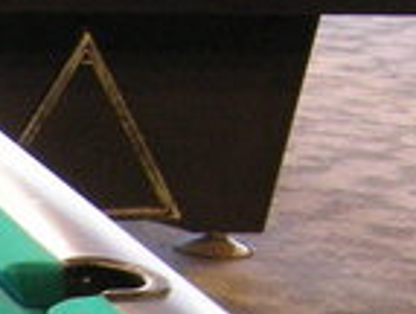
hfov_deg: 7.5
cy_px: 744
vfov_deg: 5.9
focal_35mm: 244
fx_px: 2940
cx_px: -617
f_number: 3.8
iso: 200
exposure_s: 1/4
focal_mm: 7.5
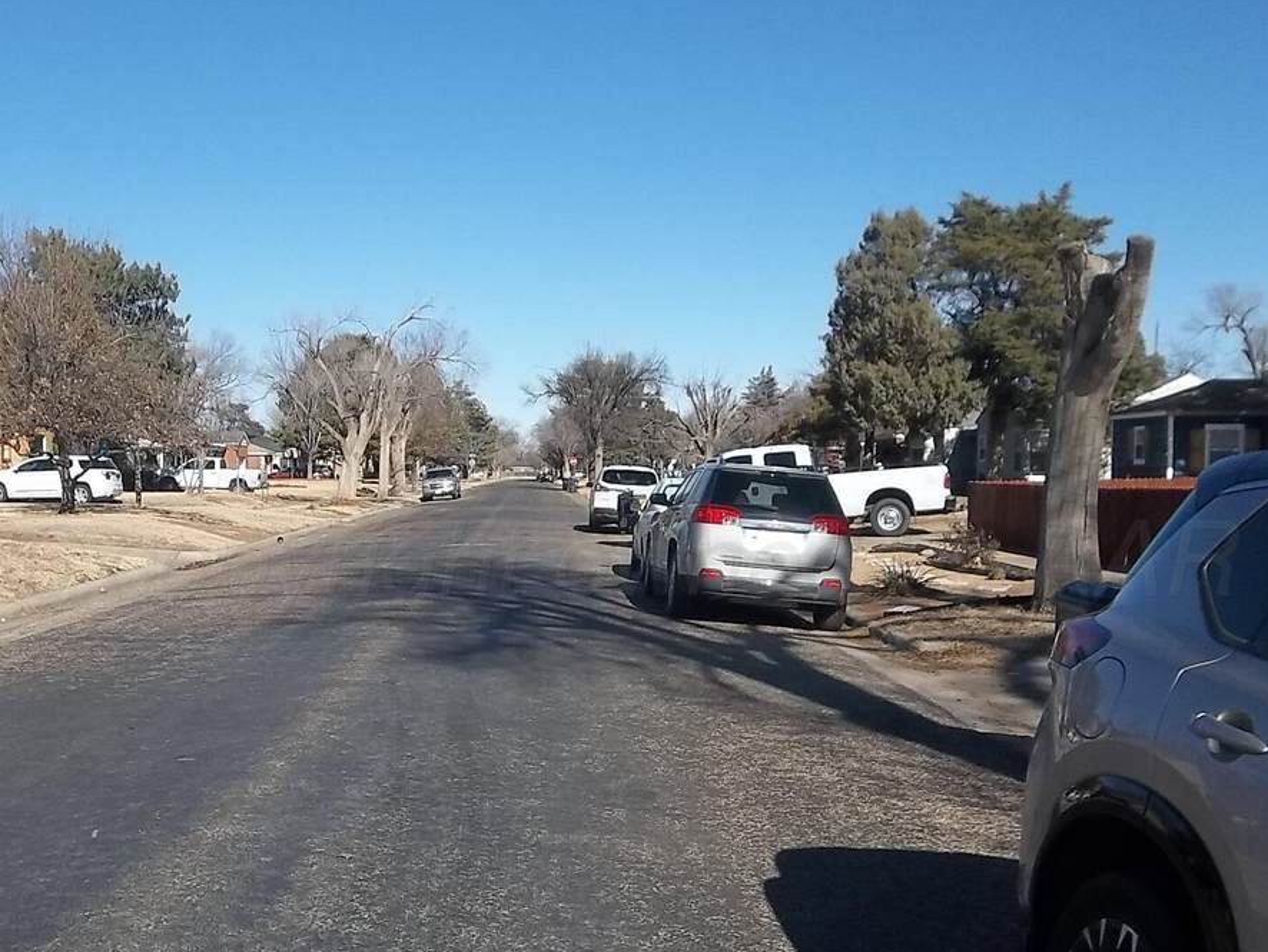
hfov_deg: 47.6
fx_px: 1429
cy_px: 568
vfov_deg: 36.7
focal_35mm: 39
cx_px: 504
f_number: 8.9
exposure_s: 1/200
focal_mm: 4.9
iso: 80
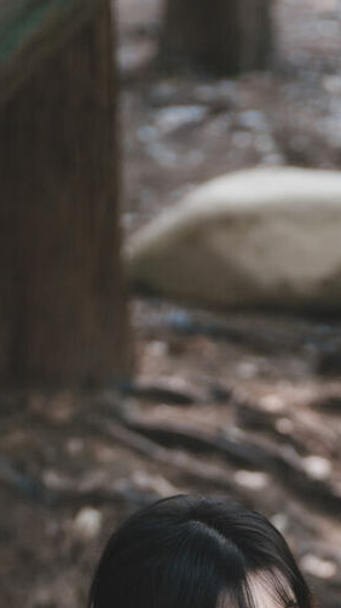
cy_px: 930
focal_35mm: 299
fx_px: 4811
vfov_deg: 7.1
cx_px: 252
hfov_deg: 4.1
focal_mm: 91
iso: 125
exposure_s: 1/125
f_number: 2.8
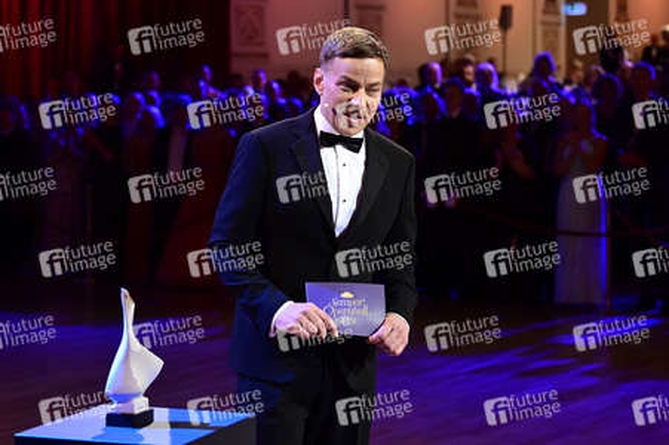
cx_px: 334
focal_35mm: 59
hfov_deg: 34.0
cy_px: 222
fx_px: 1096
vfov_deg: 23.0
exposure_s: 1/200
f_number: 3.2
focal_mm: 59
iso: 3200
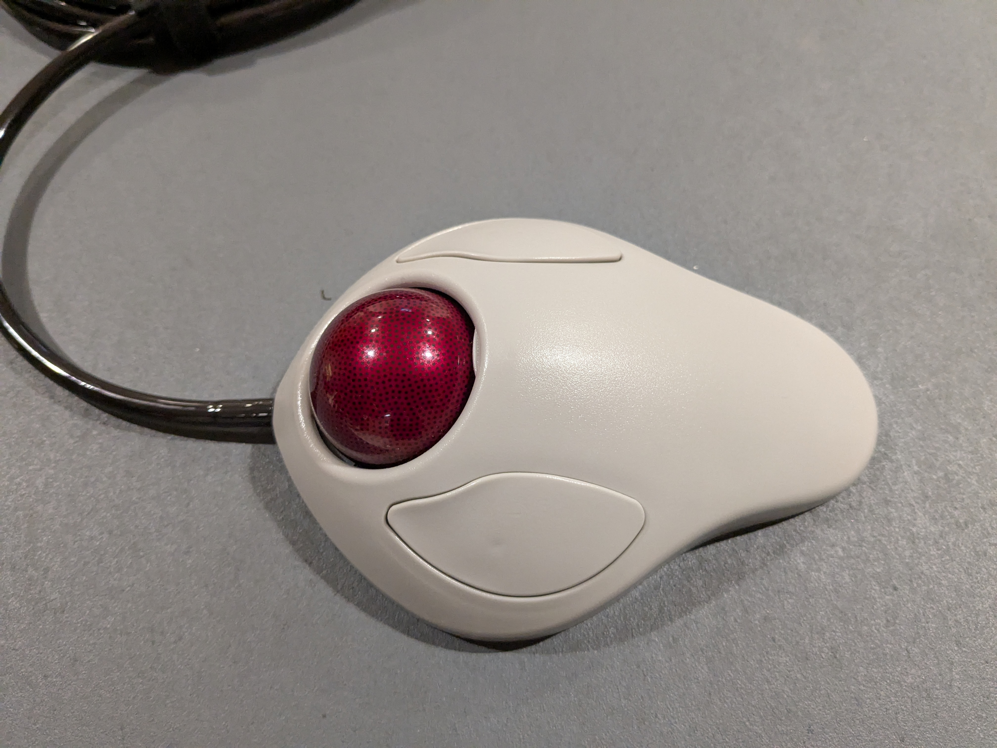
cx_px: 498
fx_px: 778
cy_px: 374
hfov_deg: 65.3
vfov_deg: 51.4
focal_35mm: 27
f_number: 1.73
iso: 1017
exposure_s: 1/120
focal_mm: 4.38
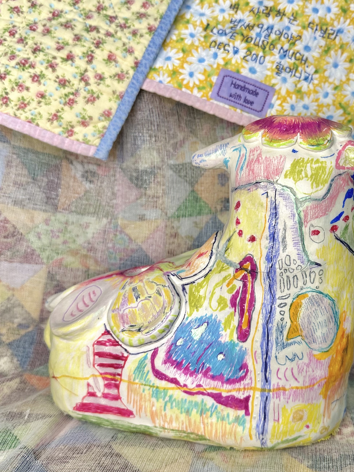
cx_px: 238
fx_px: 504
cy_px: 228
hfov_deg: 38.2
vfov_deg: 50.1
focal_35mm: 37
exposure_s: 1/120
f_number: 1.78
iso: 160
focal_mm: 6.86
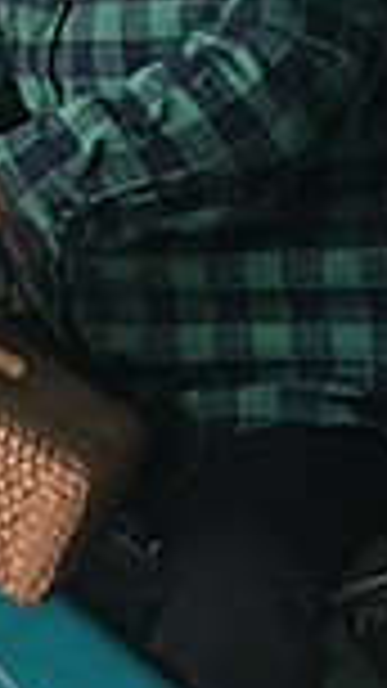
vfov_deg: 19.7
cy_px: -97
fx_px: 1880
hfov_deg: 11.1
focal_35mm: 103
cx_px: -261
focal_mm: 4.15
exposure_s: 1/17
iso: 80
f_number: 2.2
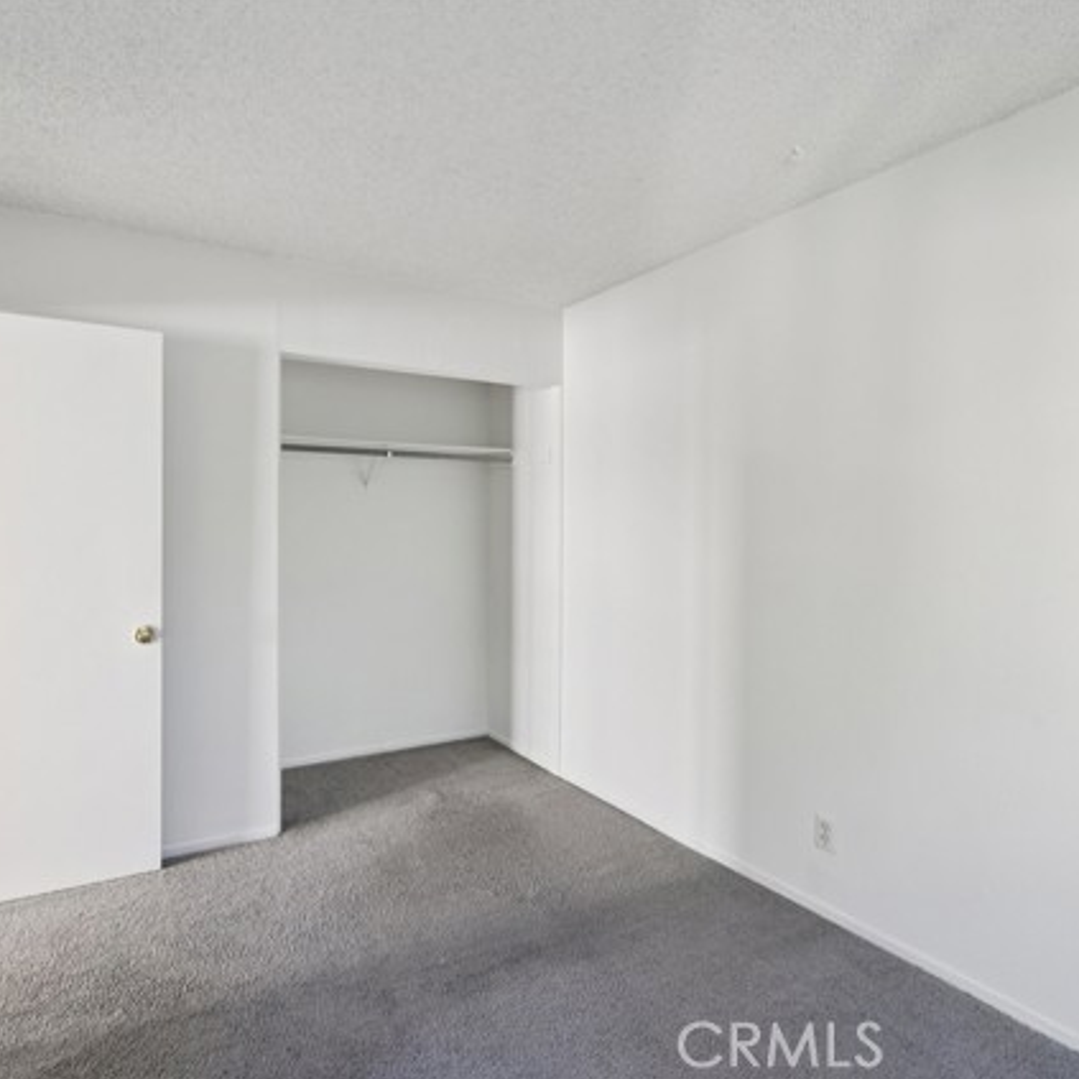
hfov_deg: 79.3
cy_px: 538
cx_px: 408
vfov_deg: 80.7
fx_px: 635
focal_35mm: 18
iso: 400
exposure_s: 1/13
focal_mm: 14
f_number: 8
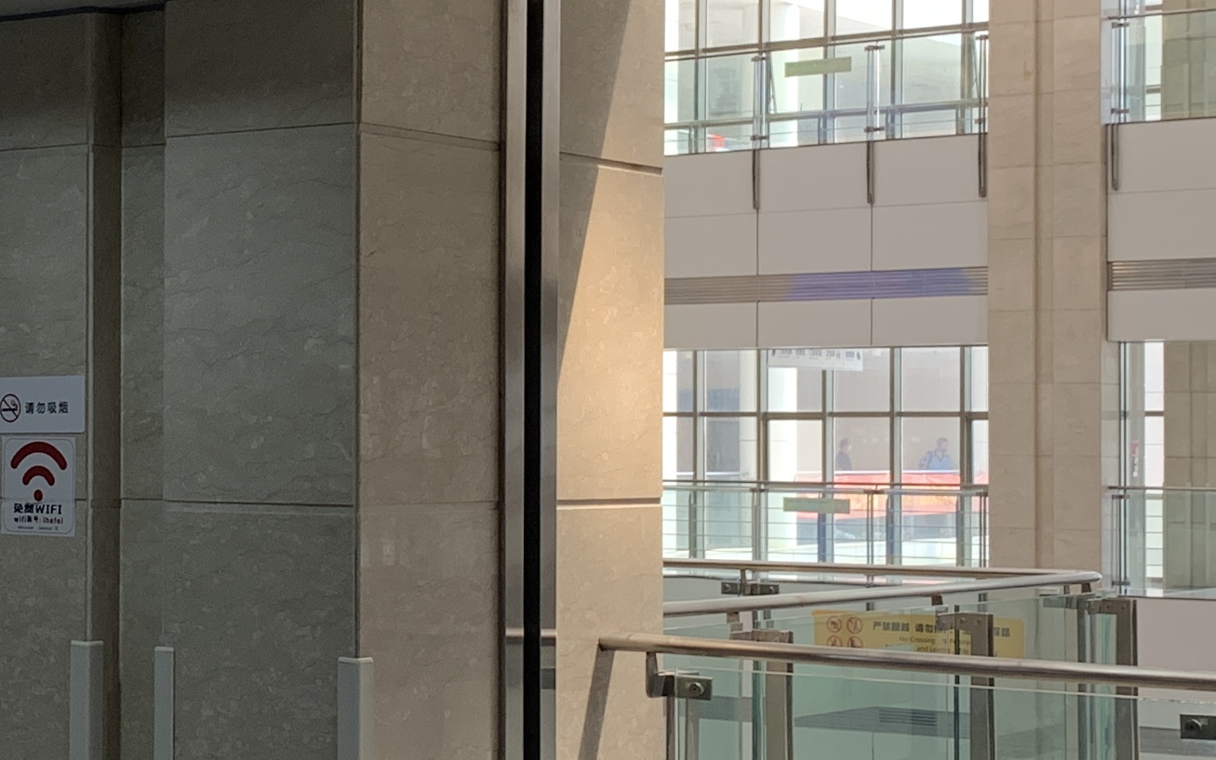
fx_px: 2817
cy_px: 403
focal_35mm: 85
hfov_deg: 24.0
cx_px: 229
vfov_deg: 15.4
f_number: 1.8
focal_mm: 4.25
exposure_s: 1/120
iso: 80
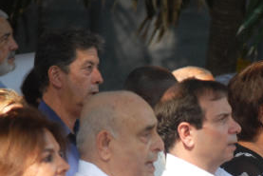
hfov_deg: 4.6
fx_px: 3253
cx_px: 210
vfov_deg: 3.1
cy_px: 182
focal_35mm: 445
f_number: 4.5
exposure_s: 1/160
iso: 400
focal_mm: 110
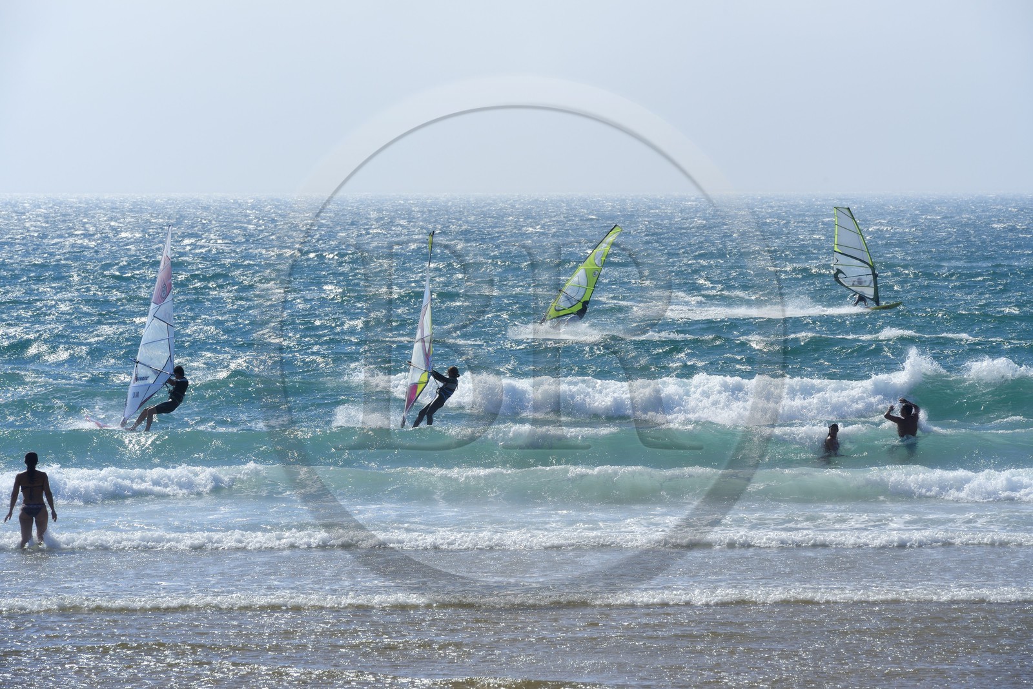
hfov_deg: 10.3
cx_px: 516
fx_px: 5737
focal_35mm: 200
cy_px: 344
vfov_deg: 6.9
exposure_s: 1/500
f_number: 13
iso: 200
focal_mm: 200
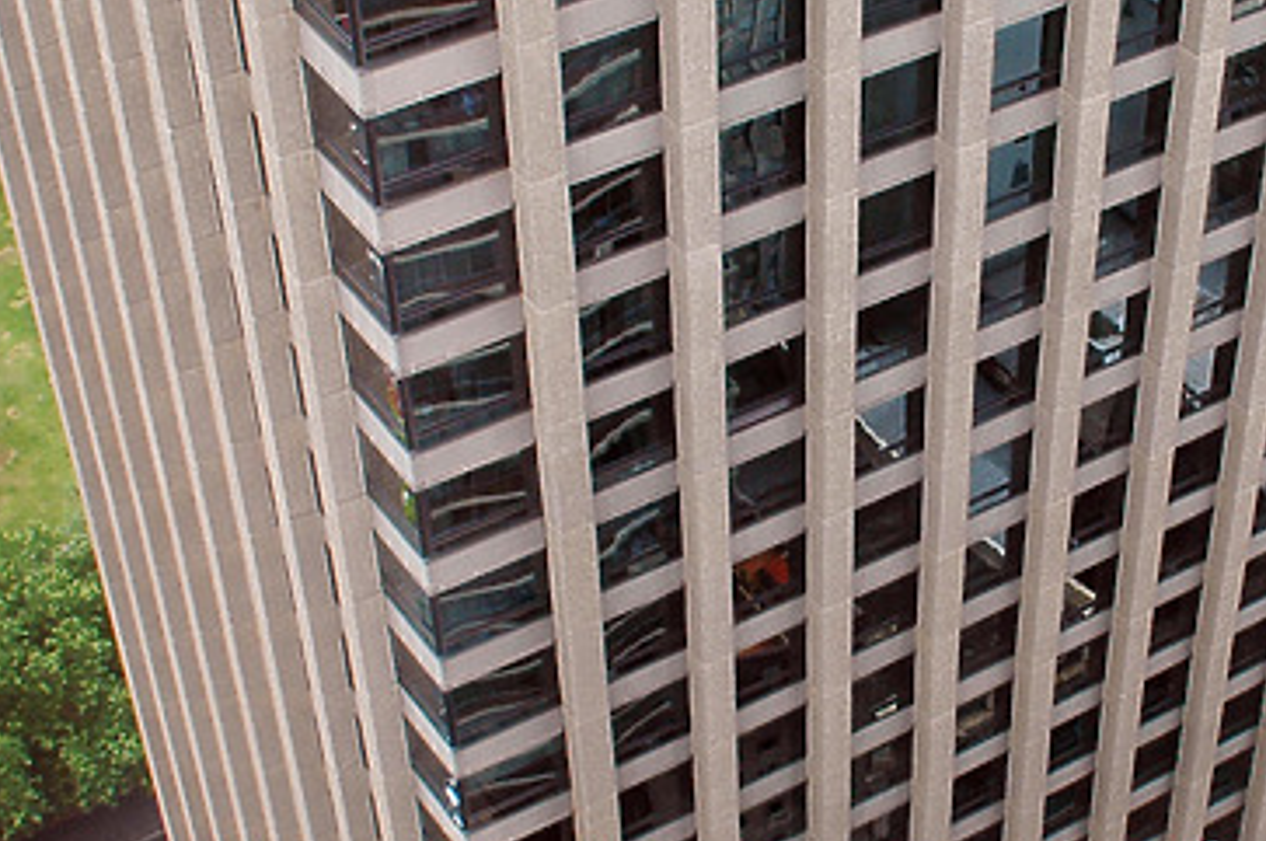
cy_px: 398
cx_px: 774
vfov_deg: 20.3
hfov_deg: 30.0
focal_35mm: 67
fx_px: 2353
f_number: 7.1
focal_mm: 18
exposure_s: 1/200
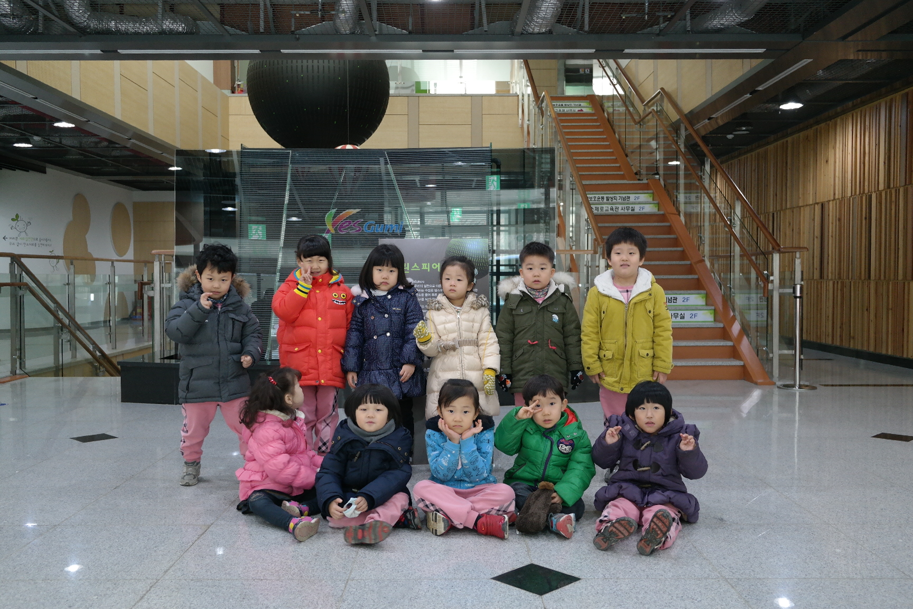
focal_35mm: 33
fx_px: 837
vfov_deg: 40.0
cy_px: 304
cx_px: 456
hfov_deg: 57.2
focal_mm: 22
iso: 800
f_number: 3.5
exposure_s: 1/40
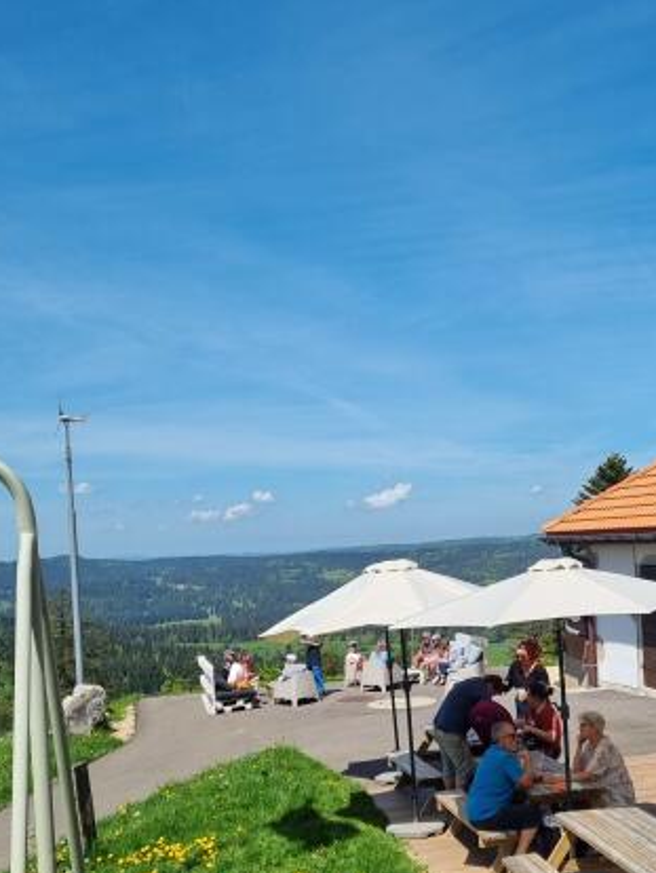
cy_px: 530
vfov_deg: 41.0
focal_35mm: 46
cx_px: 502
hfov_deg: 30.9
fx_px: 1161
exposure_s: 1/3928
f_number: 1.8
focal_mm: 5.4
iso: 50
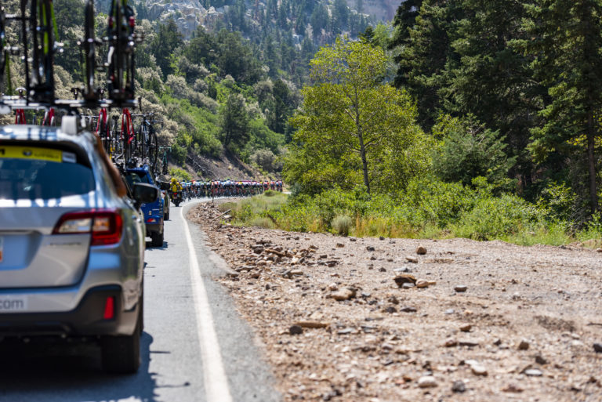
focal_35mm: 105
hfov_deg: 19.4
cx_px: 301
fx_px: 1757
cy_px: 201
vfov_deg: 13.1
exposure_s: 1/2500
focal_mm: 105
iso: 400
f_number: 4.5
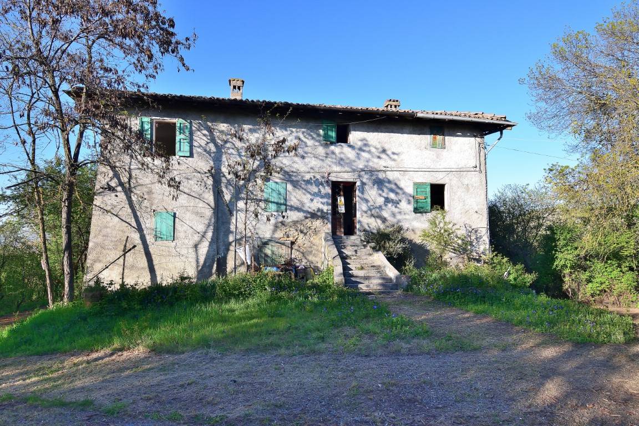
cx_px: 320
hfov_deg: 81.2
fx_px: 373
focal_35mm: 21
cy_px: 213
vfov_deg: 59.5
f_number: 10
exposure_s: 1/250
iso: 400
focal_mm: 14
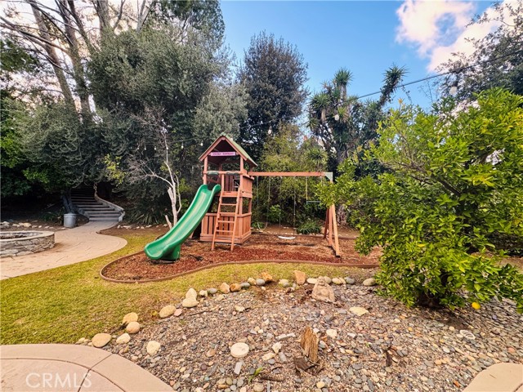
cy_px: 196
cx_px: 262
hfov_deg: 102.1
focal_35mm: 14
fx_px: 212
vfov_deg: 85.7
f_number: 2.2
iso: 160
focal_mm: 2.22
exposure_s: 1/99
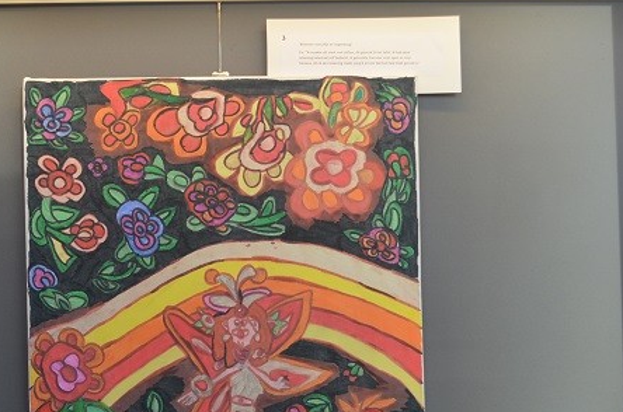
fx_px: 1122
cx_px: 253
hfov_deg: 30.9
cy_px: 336
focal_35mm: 65
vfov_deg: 20.6
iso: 400
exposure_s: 1/80
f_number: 4.5
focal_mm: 26
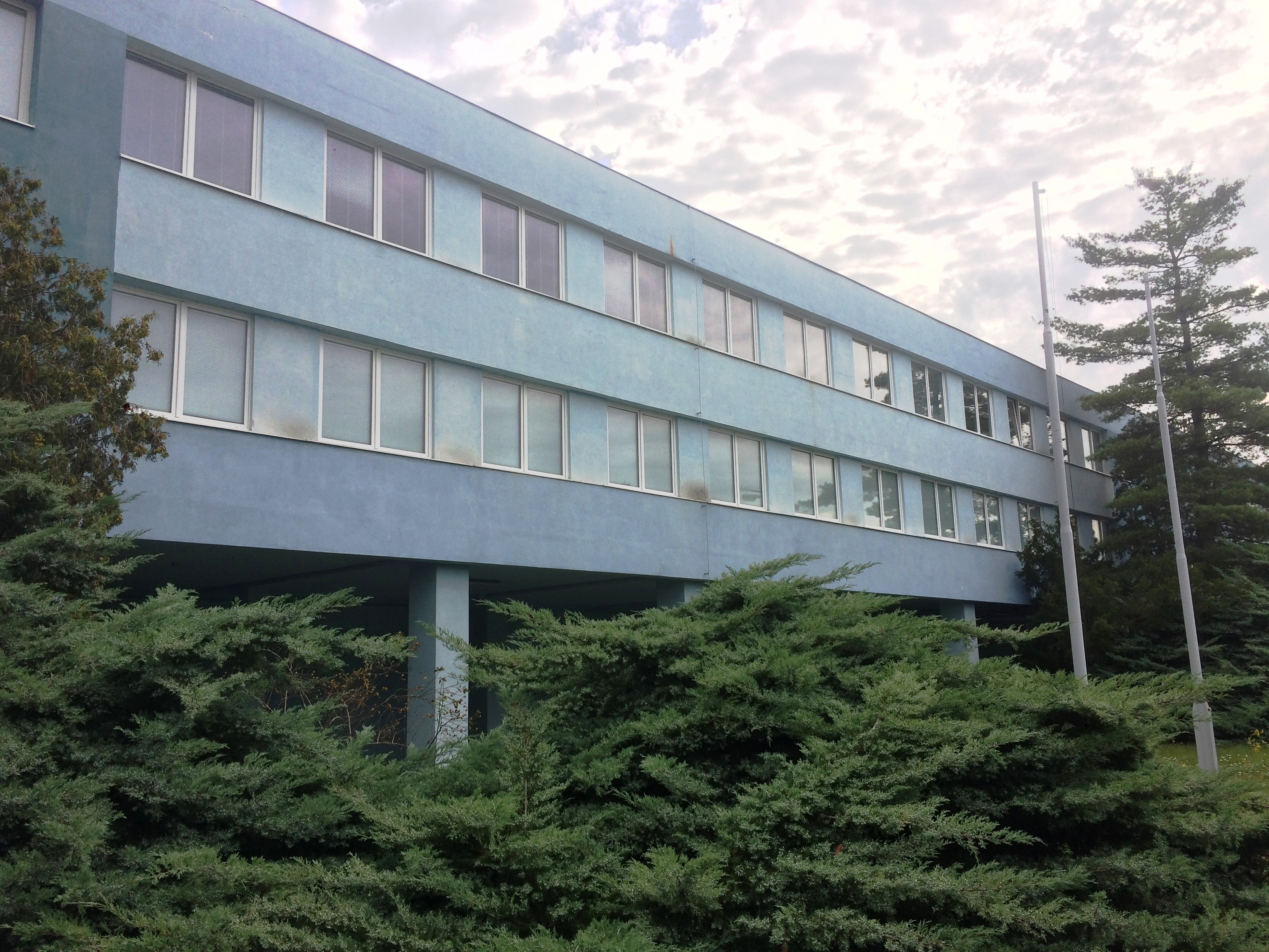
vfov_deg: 48.2
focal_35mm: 29
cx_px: 634
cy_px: 476
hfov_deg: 61.7
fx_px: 1063
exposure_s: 1/1244
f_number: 2.2
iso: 32
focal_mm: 4.15
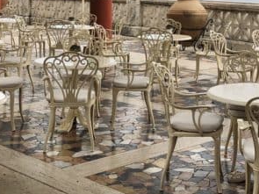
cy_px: -14
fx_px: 568
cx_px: 189
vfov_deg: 18.7
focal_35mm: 76
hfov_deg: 25.4
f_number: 1.8
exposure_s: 1/571
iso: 20
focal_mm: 3.99
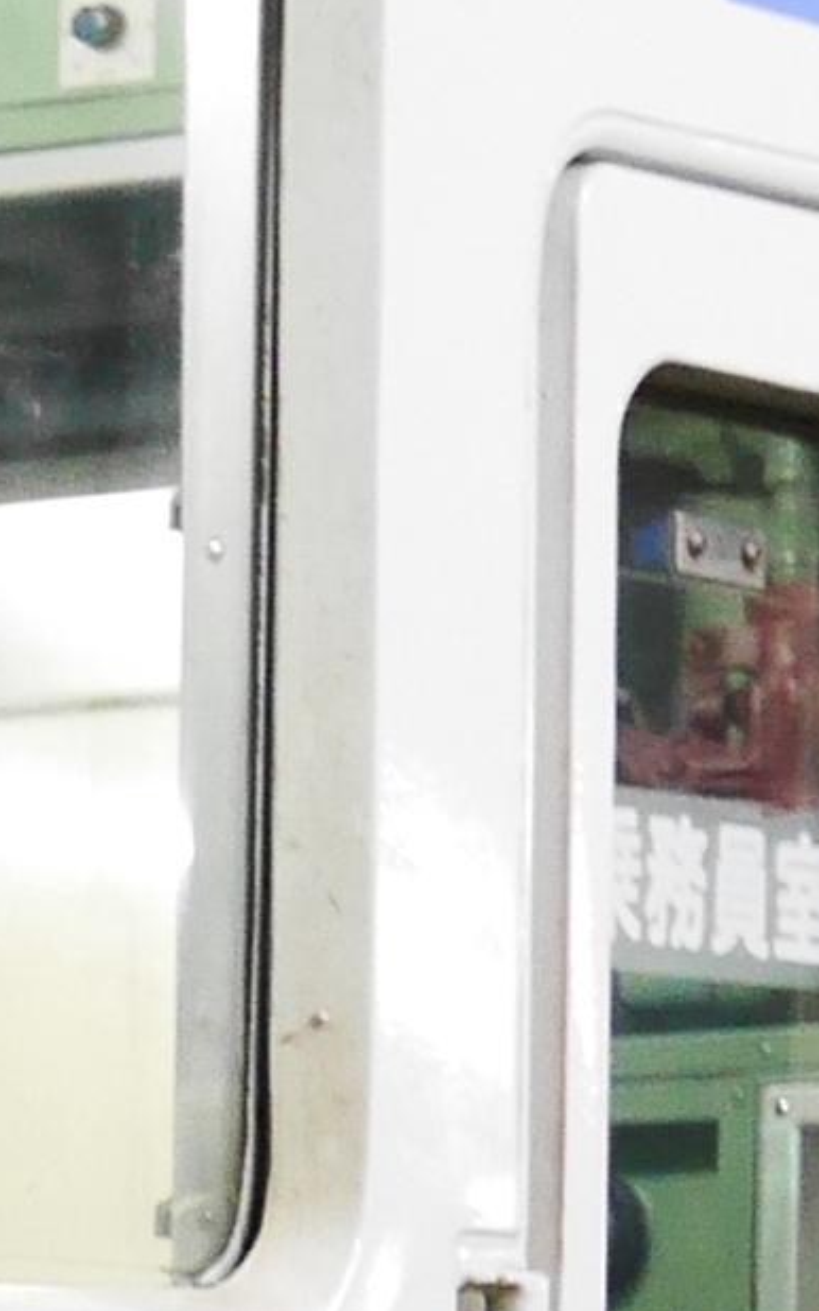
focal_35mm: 315
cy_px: 2283
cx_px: -2268
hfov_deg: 3.9
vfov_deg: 6.5
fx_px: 11255
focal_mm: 20
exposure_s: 1/60
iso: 1600
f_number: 2.8
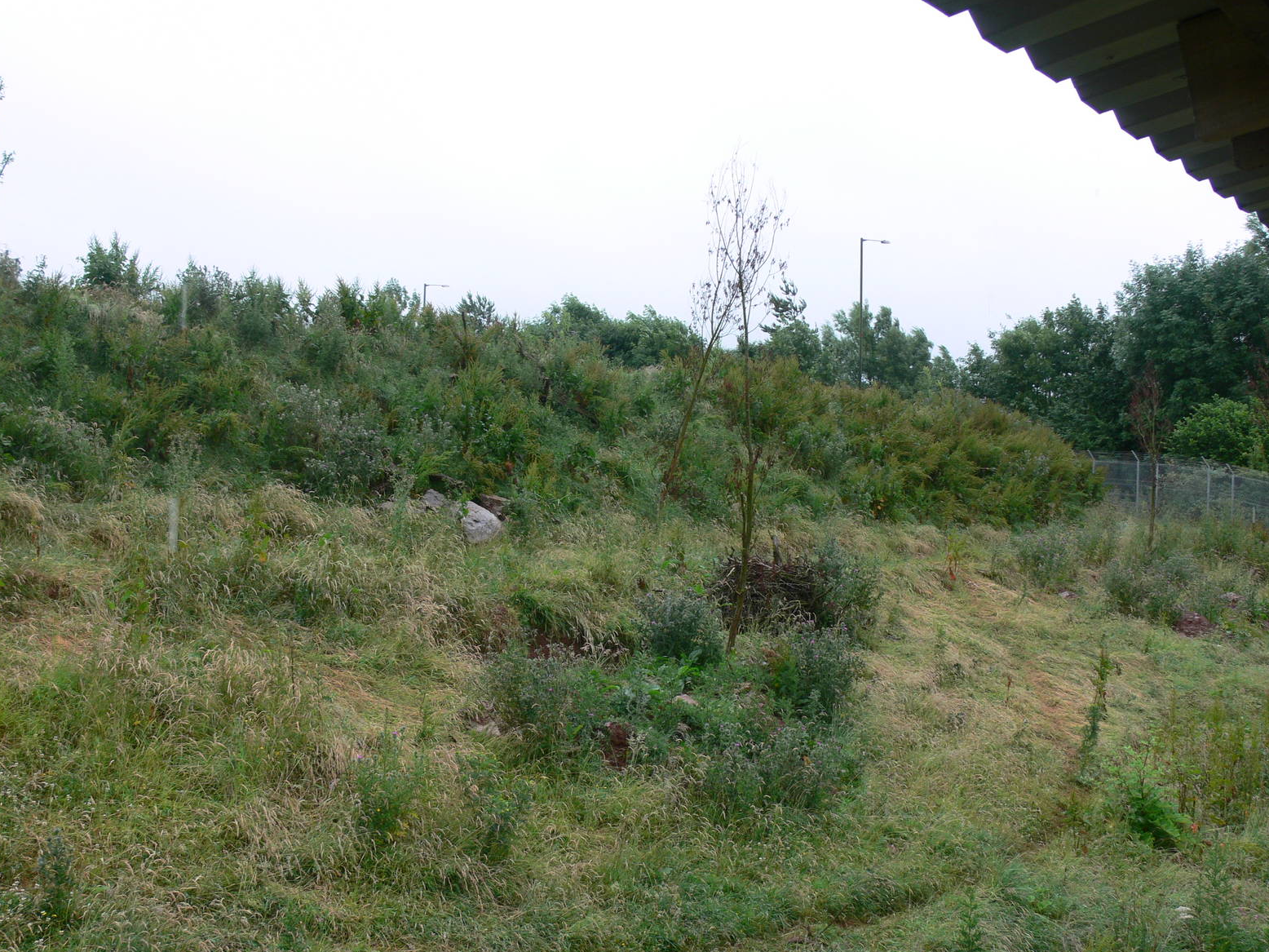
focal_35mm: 36
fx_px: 1320
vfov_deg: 39.7
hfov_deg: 51.4
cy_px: 467
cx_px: 645
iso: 80
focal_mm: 7.4
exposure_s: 1/100
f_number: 4.5
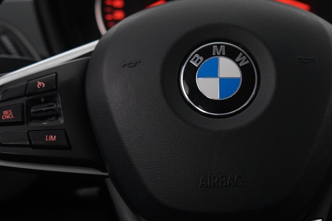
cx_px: 222
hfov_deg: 23.0
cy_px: 97
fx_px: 811
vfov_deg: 15.5
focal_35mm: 88
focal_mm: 42
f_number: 4.5
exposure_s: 1/60
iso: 4000
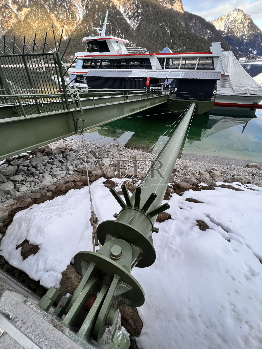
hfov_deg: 89.9
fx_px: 131
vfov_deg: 106.2
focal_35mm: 13
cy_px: 174
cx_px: 131
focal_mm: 1.57
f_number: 1.8
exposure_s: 1/121
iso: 64
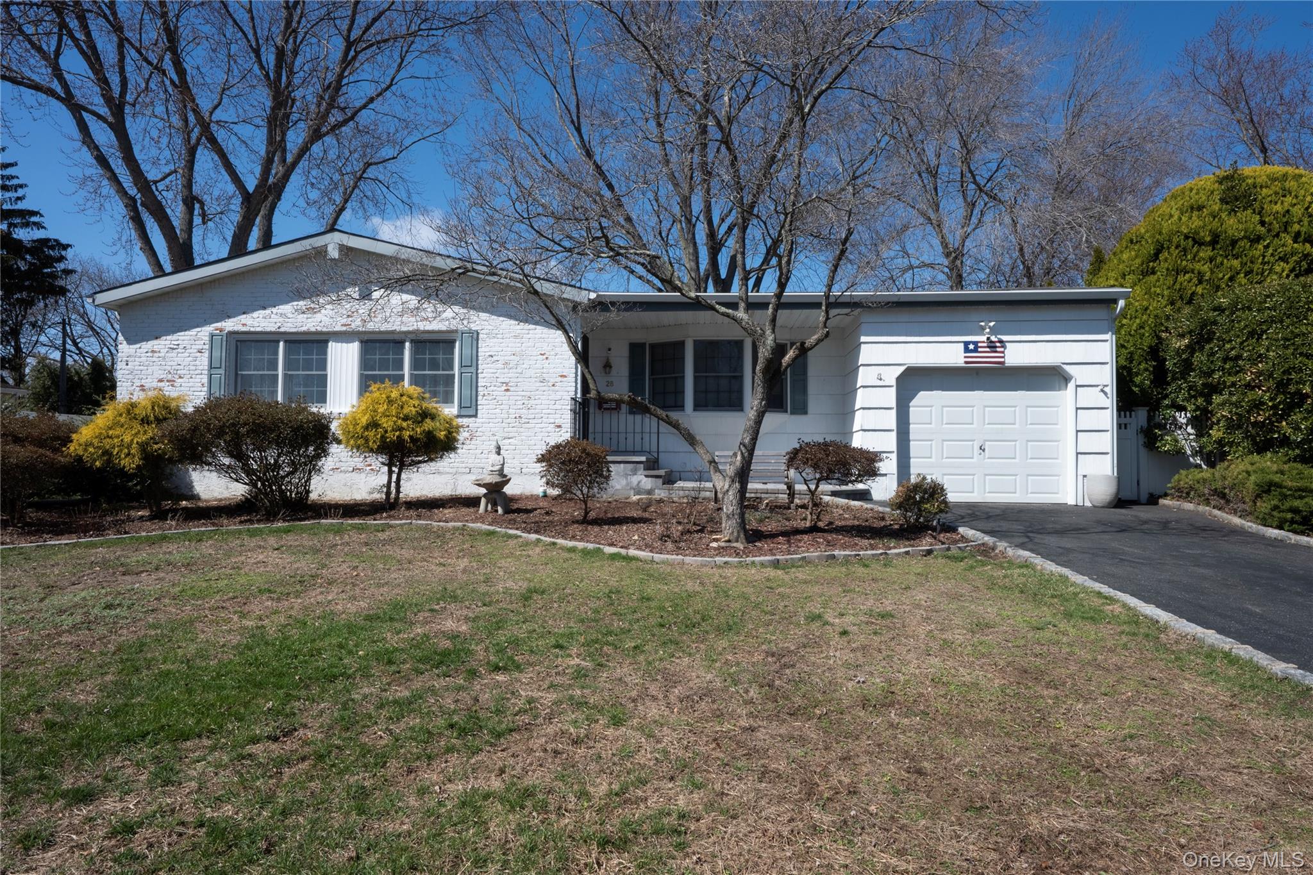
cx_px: 656
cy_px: 438
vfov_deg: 61.9
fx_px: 729
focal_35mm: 20
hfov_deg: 84.0
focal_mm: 20
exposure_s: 1/125
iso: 400
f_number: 22
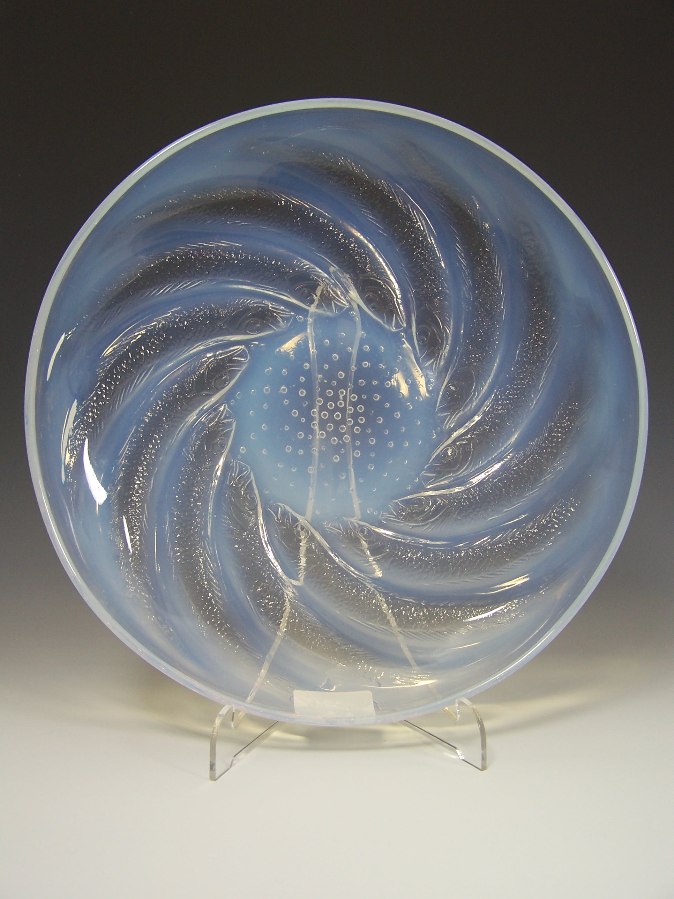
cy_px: 450
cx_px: 337
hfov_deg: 37.7
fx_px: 987
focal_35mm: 38
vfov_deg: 49.0
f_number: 2.8
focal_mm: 6.3
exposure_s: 1/45
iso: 80
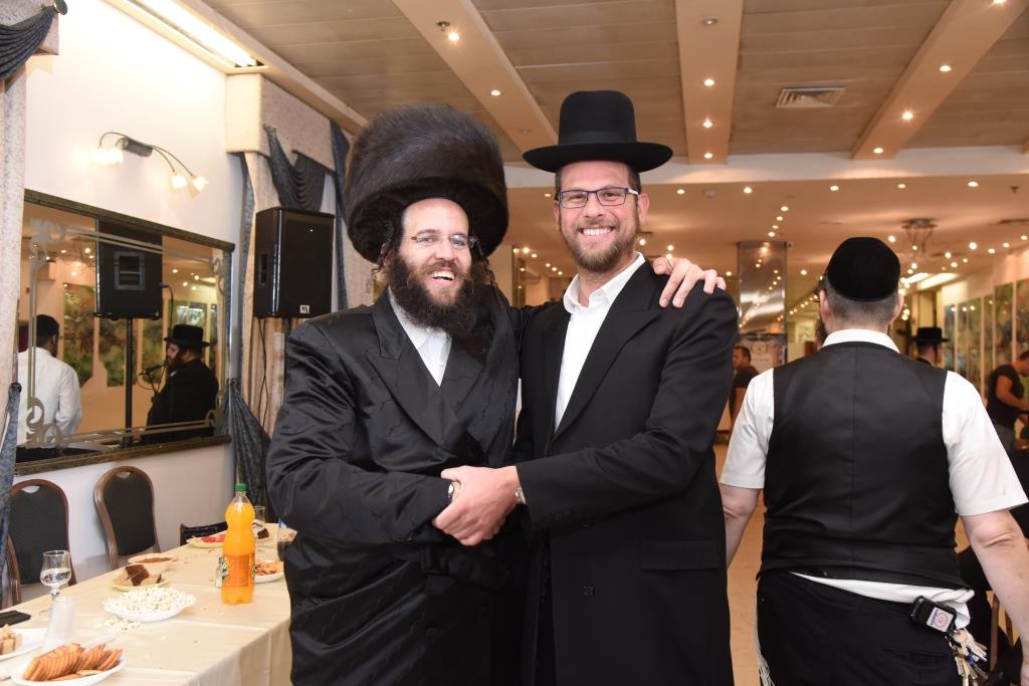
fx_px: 915
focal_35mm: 32
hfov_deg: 58.7
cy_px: 343
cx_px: 514
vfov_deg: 41.1
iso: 800
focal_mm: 32
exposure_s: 1/100
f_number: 5.6
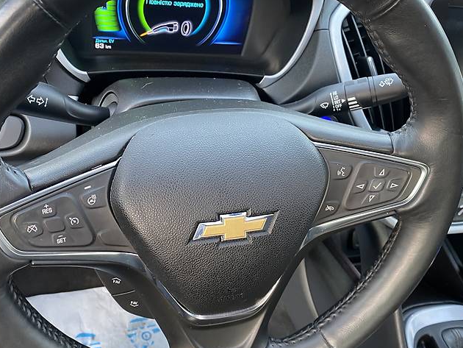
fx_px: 442
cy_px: 172
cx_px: 201
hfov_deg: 55.2
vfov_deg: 43.0
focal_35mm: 33
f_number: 1.8
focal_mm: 4.2
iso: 160
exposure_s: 1/60
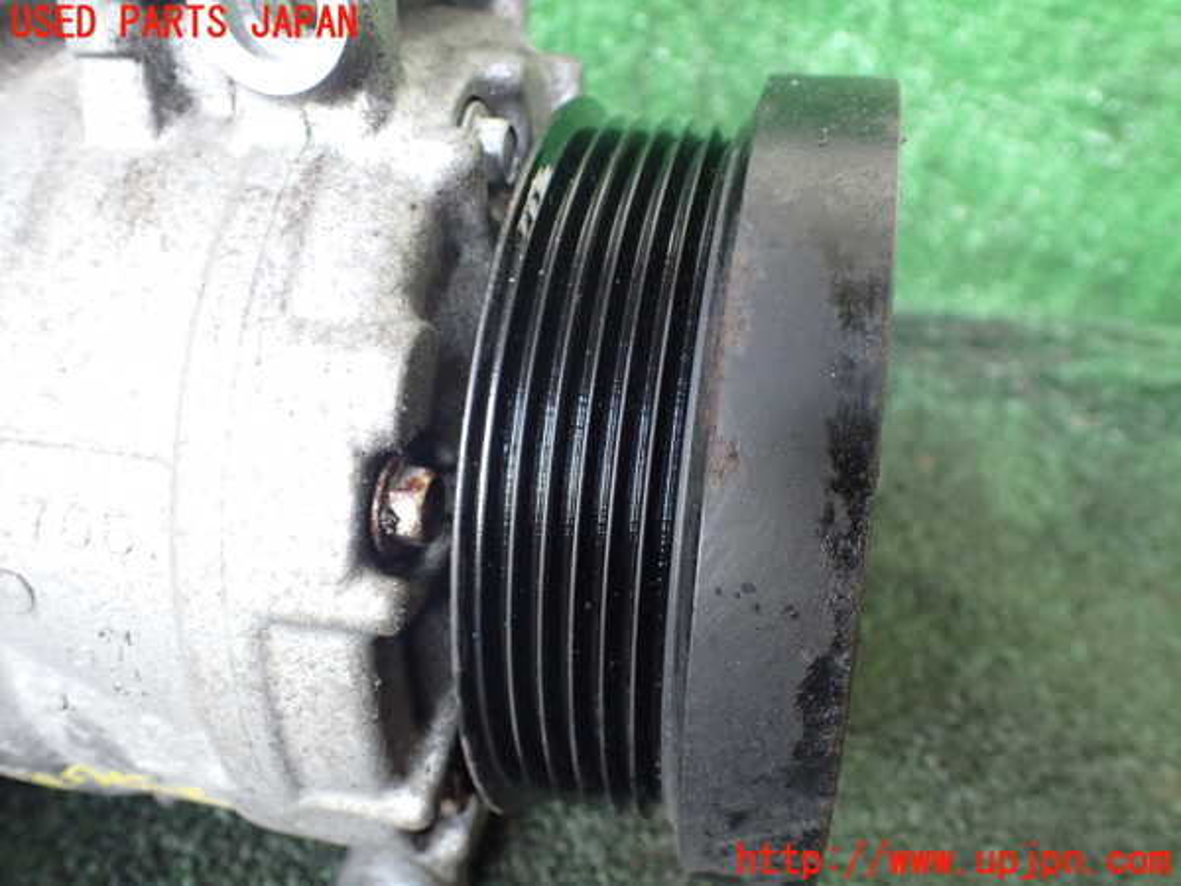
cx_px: 590
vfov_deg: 46.8
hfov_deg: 60.0
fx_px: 1024
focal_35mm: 30
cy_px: 443
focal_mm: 5.4
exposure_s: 1/50
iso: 800
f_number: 2.3
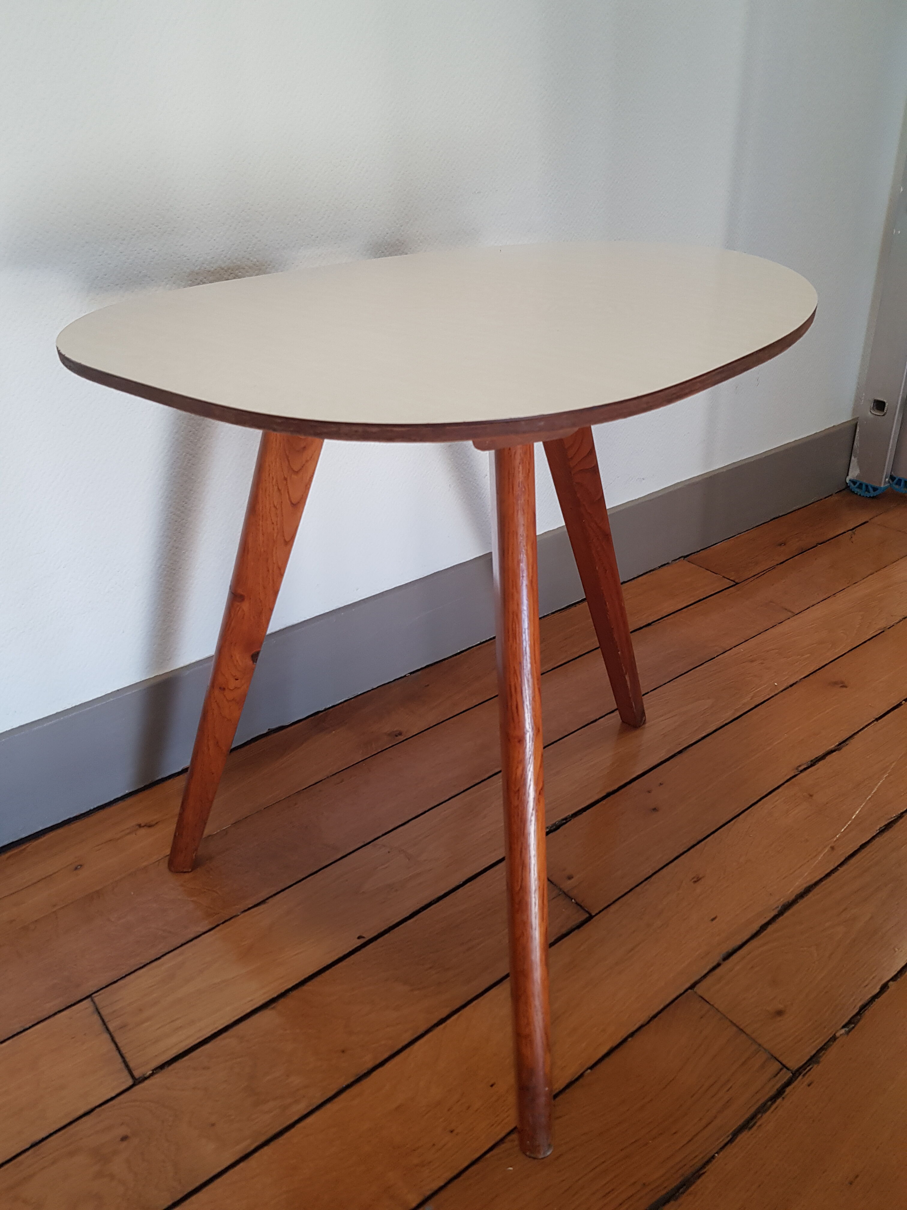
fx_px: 908
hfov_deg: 53.1
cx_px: 454
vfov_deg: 67.3
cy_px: 605
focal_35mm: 26
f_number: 1.7
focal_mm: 4.2
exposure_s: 1/50
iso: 125
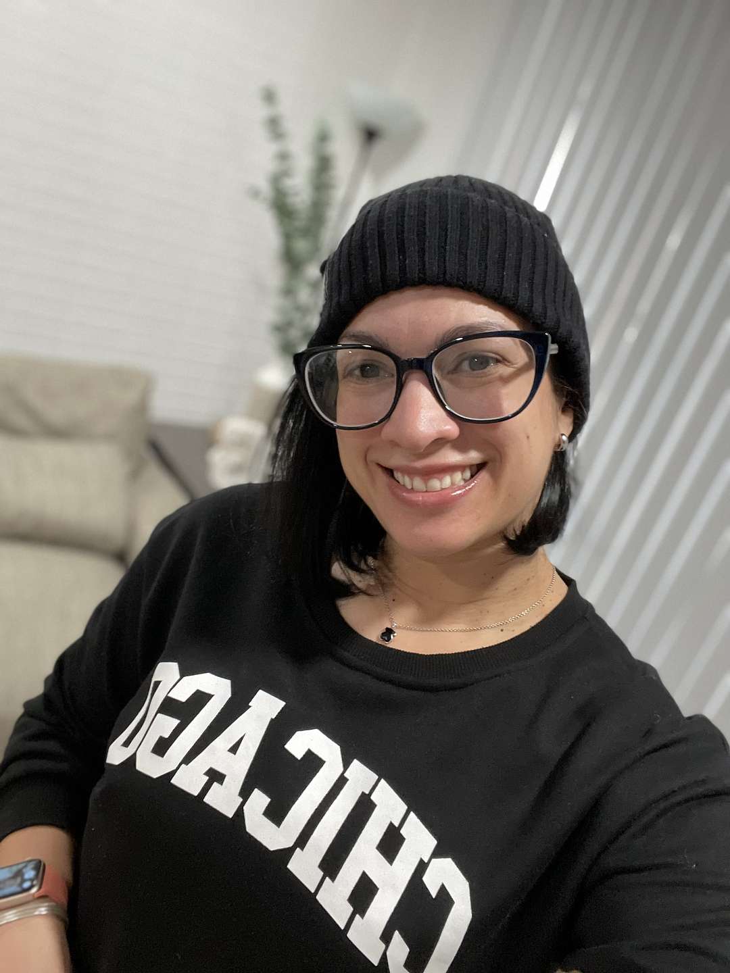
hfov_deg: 46.8
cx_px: 365
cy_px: 486
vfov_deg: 60.0
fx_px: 844
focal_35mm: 30
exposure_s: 1/40
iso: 400
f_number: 2.2
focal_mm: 2.71
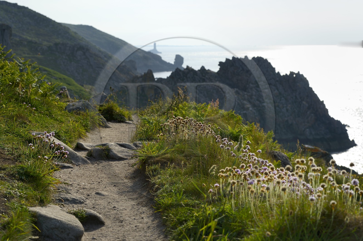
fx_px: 756
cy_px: 120
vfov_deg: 18.2
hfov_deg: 27.0
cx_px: 182
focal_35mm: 75
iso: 100
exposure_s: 1/400
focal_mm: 75
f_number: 8
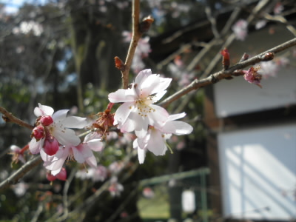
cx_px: 148
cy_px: 111
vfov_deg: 44.2
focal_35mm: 32
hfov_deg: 56.8
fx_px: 274
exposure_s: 1/320
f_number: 3.5
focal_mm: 5.8
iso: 64
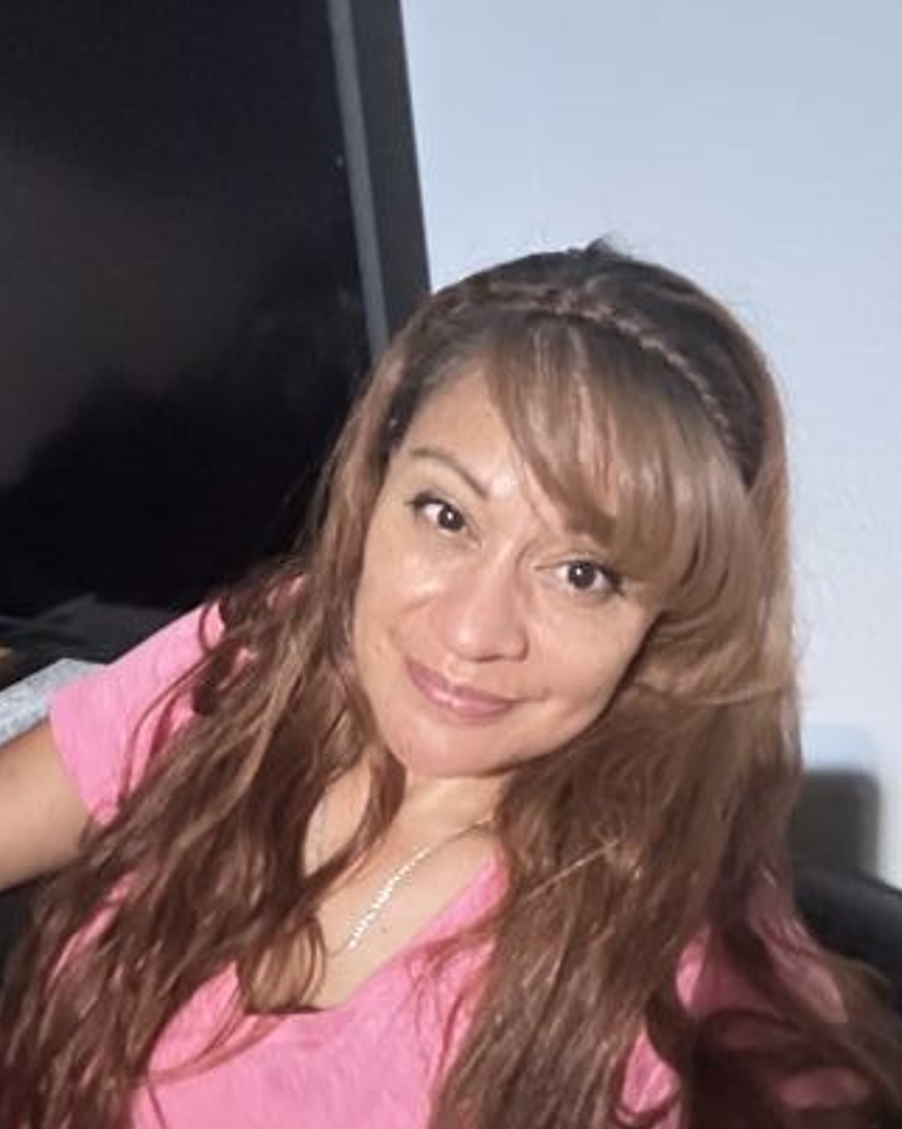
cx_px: 451
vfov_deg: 55.6
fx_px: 1069
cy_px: 608
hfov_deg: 45.8
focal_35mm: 32
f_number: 1.9
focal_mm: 2.69
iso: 1600
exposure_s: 1/15
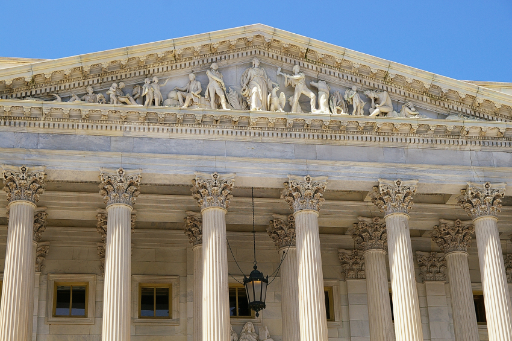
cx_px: 256
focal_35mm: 75
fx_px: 1066
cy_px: 170
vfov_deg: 18.1
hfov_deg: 27.0
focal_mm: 50
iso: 200
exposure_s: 1/750
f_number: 6.7
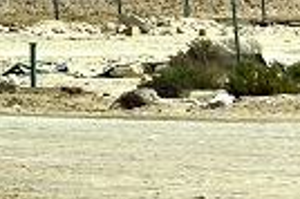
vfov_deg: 2.3
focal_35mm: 595
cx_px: 250
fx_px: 4952
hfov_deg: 3.5
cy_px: -132
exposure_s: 1/500
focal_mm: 80
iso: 220
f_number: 4.5
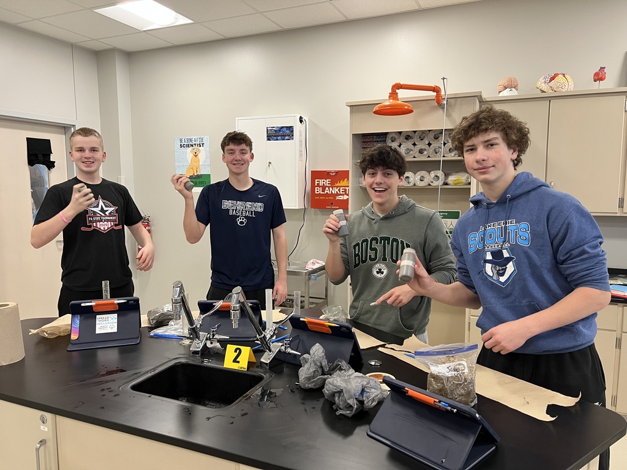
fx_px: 471
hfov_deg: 67.3
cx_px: 314
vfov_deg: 53.1
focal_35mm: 26
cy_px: 235
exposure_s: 1/60
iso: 160
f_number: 1.5
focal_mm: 5.7
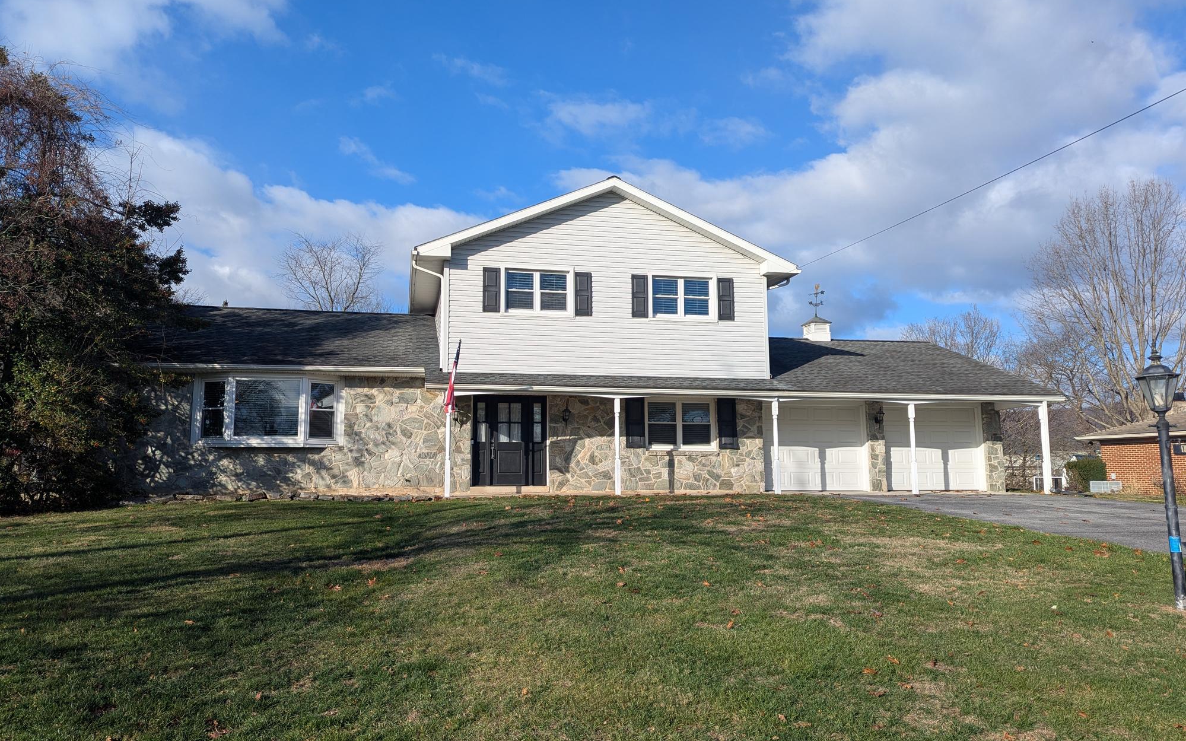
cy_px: 374
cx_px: 582
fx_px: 840
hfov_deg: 70.4
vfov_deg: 47.6
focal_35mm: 26
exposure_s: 1/1742
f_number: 1.85
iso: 41
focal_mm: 6.81
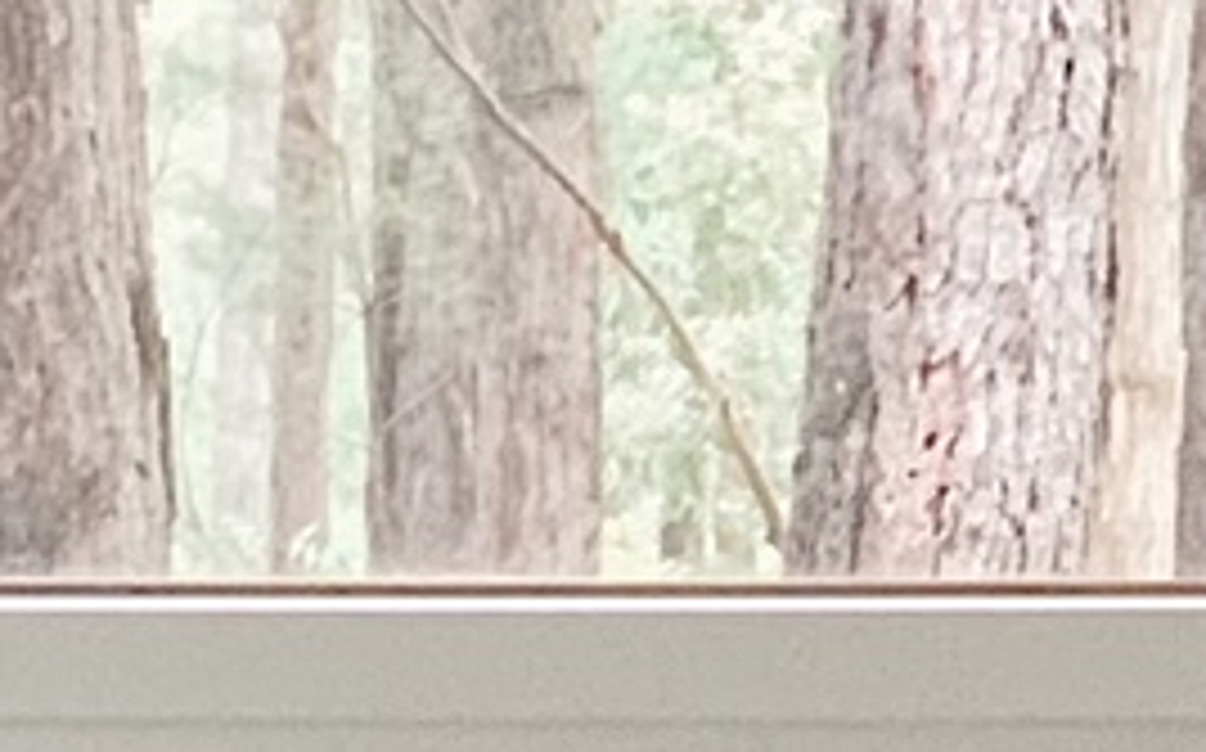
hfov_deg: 6.7
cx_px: -284
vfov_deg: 4.1
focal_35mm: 311
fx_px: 10213
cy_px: 2211
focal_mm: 6
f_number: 2.4
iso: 400
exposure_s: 1/60
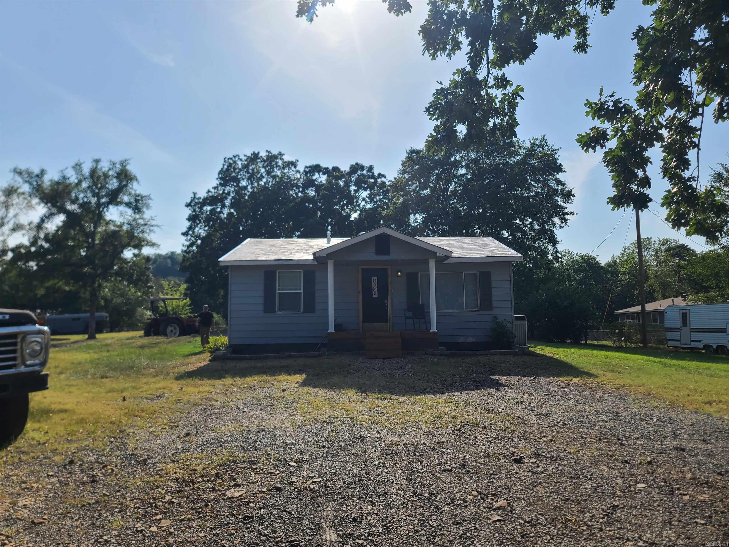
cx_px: 364
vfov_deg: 54.9
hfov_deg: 69.4
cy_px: 274
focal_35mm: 25
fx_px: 526
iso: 16
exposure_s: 1/1361
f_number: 1.8
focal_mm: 7
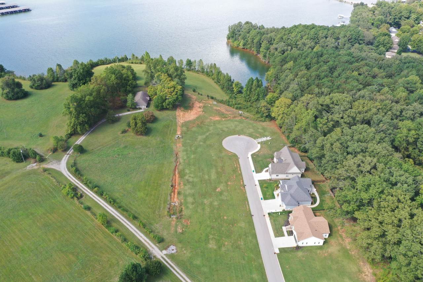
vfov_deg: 46.4
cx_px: 212
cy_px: 141
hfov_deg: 65.5
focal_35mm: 28
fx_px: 329
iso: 100
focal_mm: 10.26
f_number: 5
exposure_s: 1/120
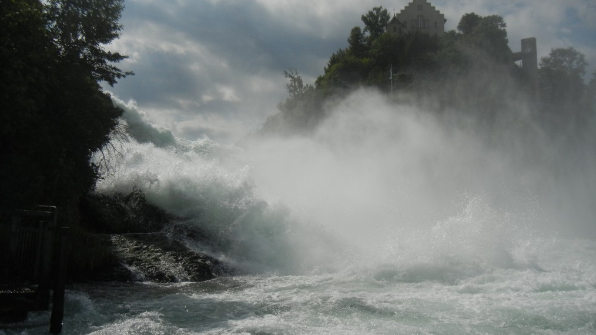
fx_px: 521
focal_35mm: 33
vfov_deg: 35.6
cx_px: 296
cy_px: 174
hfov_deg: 59.5
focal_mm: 5.4
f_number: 7
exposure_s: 1/1957
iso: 160
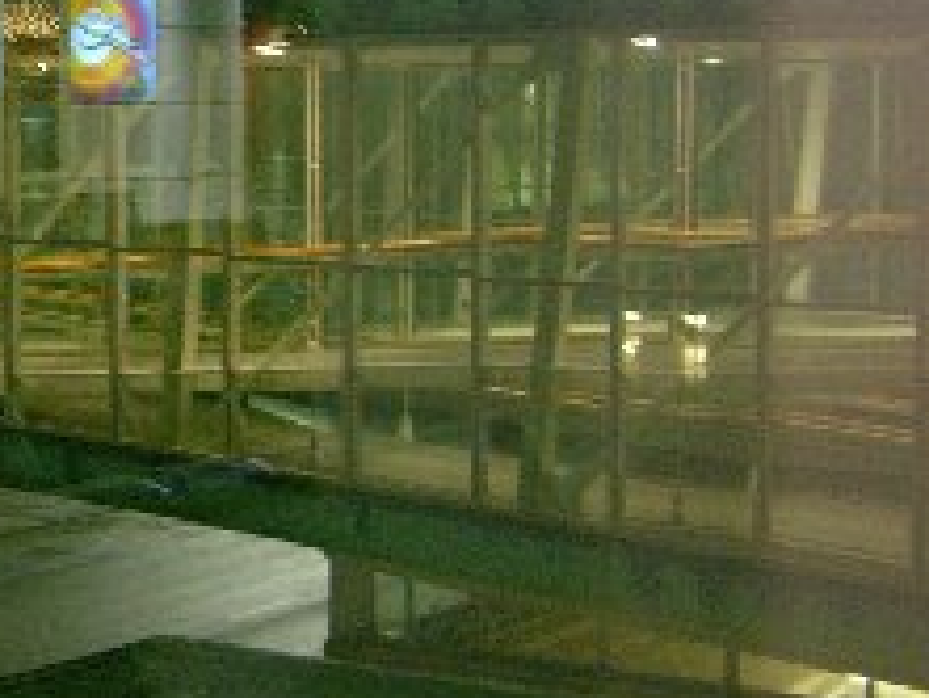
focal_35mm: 93
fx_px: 2497
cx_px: -259
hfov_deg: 19.5
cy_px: 290
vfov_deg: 15.9
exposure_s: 1/2.1
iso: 200
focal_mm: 8.9
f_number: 2.8
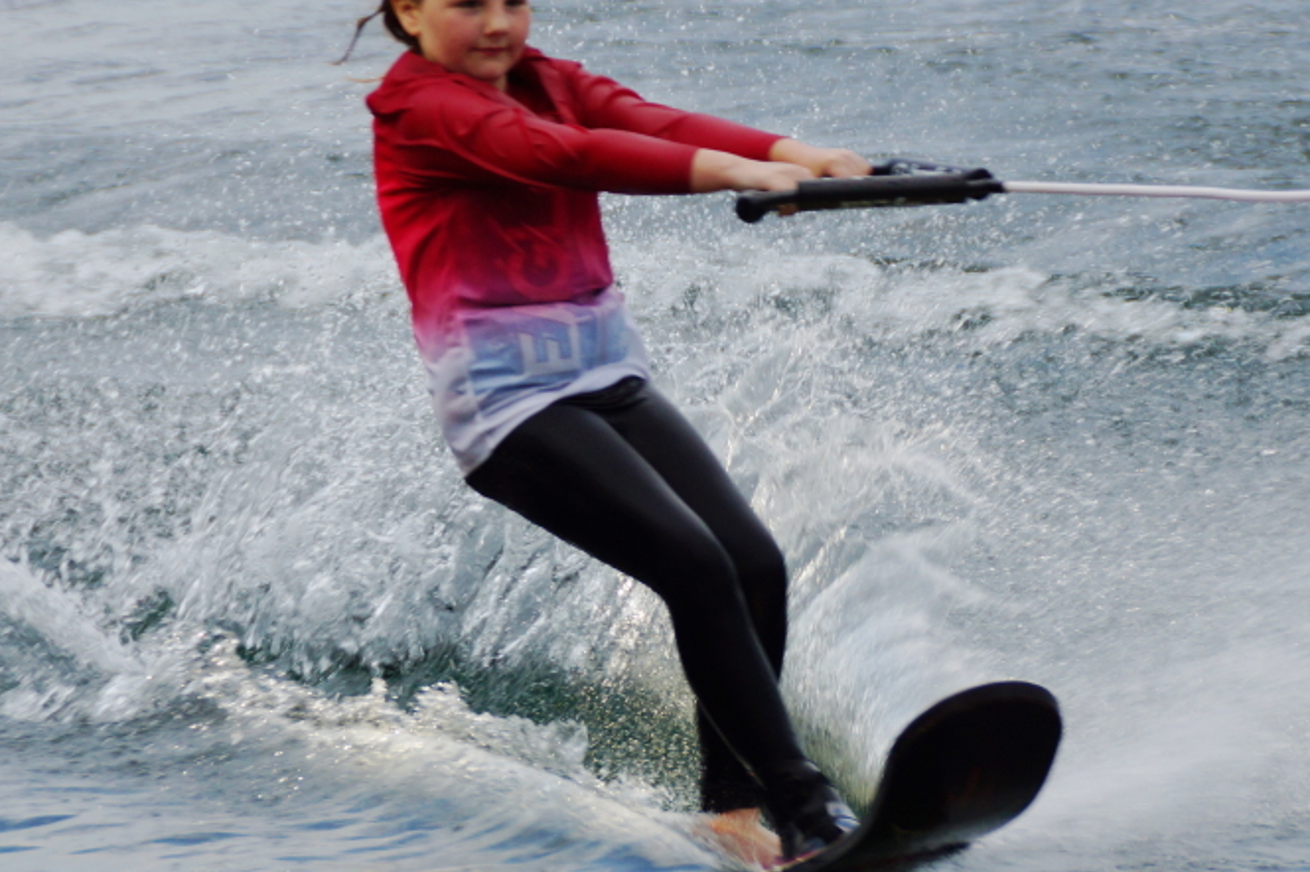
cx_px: 627
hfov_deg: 7.6
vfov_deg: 5.1
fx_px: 9856
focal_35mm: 271
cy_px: 438
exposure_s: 1/200
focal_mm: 120
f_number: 5.6
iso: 160
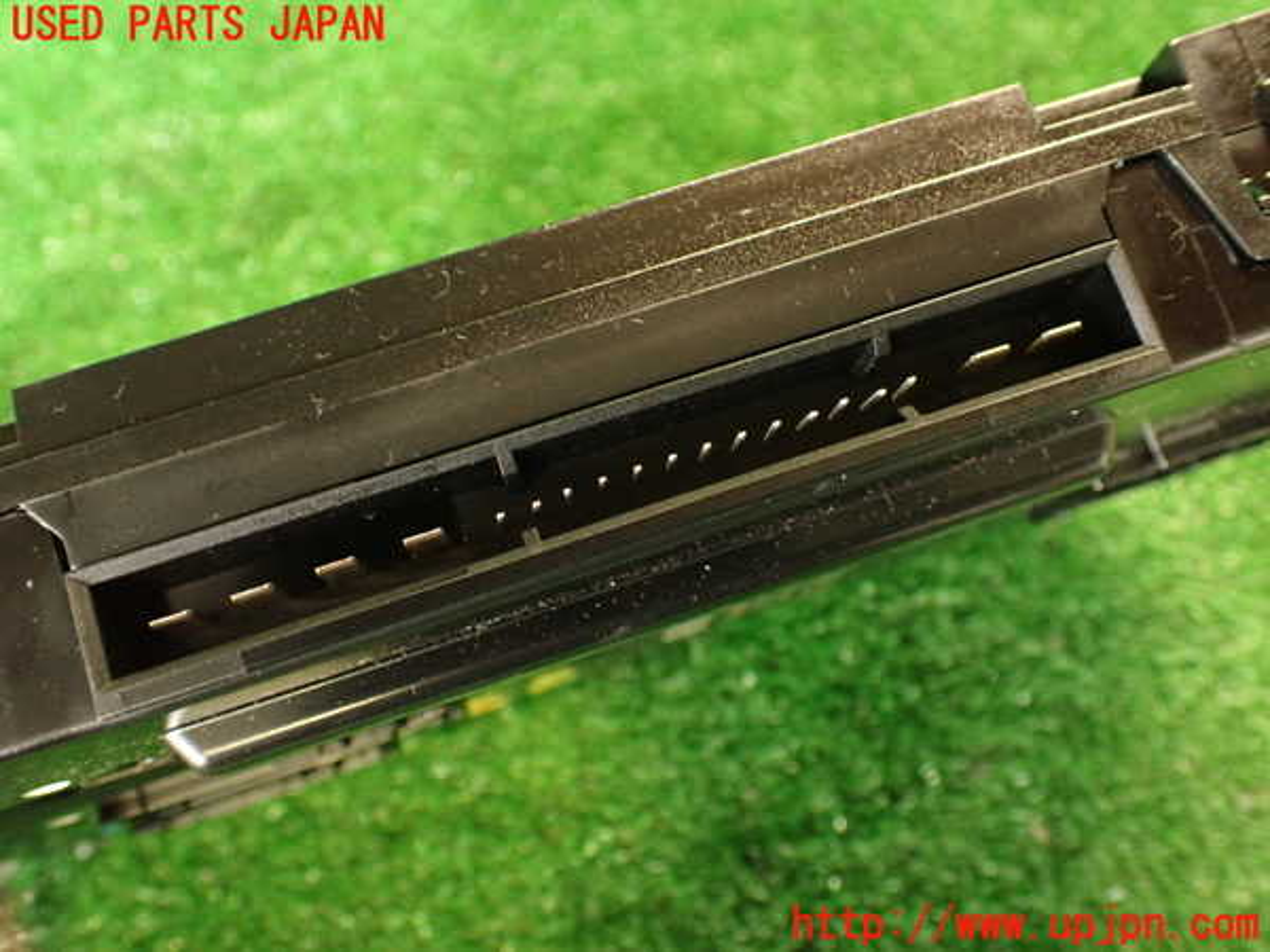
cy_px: 476
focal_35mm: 32
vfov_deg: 44.2
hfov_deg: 56.8
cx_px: 635
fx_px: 1174
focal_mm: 5.79
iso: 800
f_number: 2.4
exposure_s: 1/30
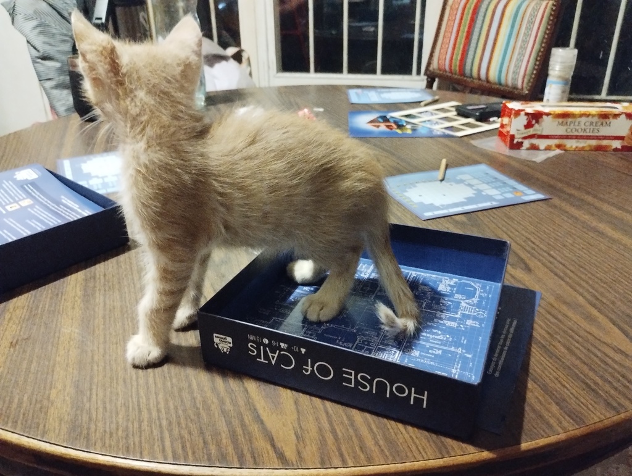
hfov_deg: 63.4
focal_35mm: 28
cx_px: 316
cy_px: 238
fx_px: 512
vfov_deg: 49.9
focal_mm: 4.27
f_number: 1.8
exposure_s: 1/14
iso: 4569
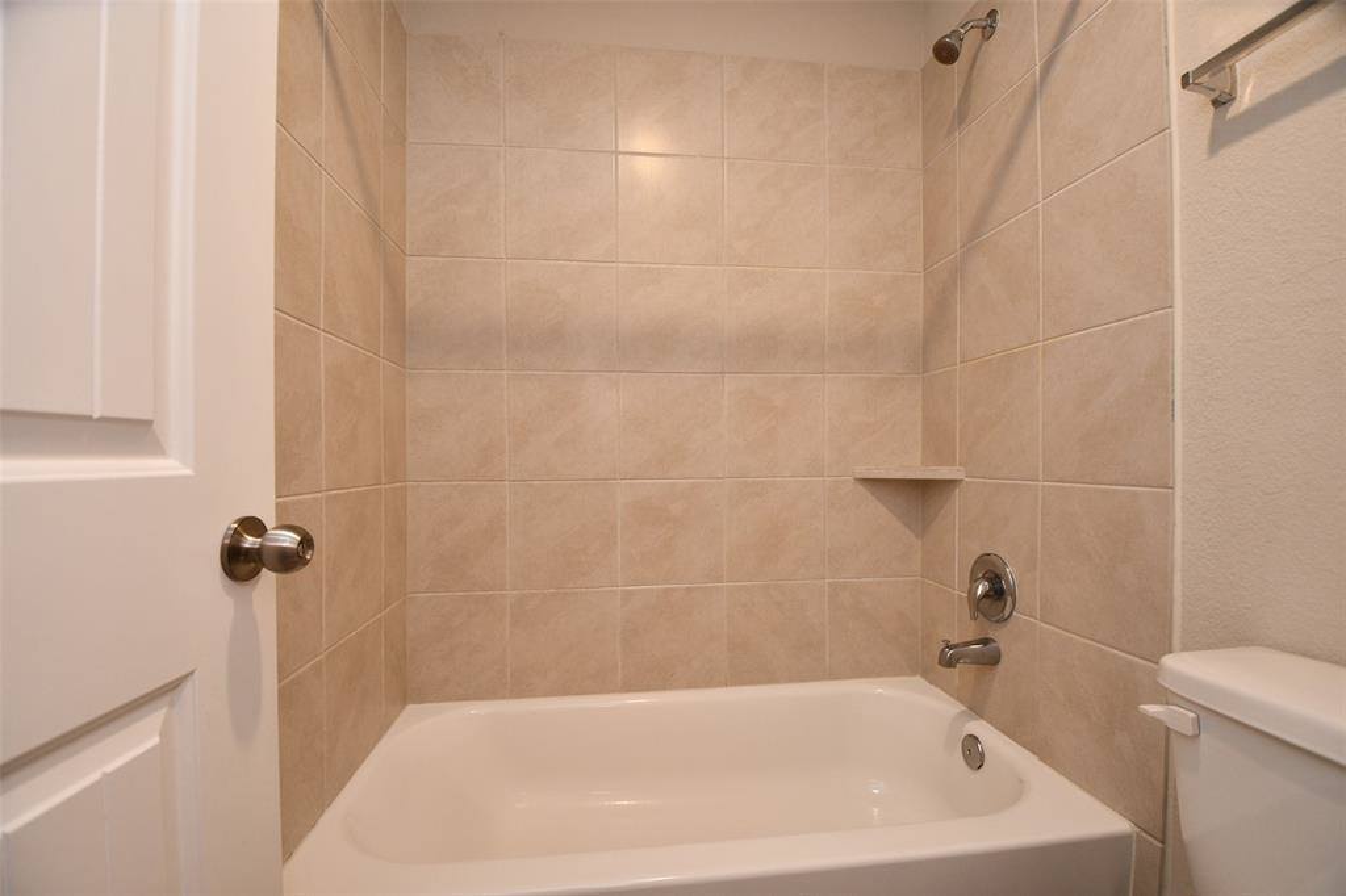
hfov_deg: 100.4
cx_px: 673
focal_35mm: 15
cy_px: 448
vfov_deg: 77.3
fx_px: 561
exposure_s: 1/60
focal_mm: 10
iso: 560
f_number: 4
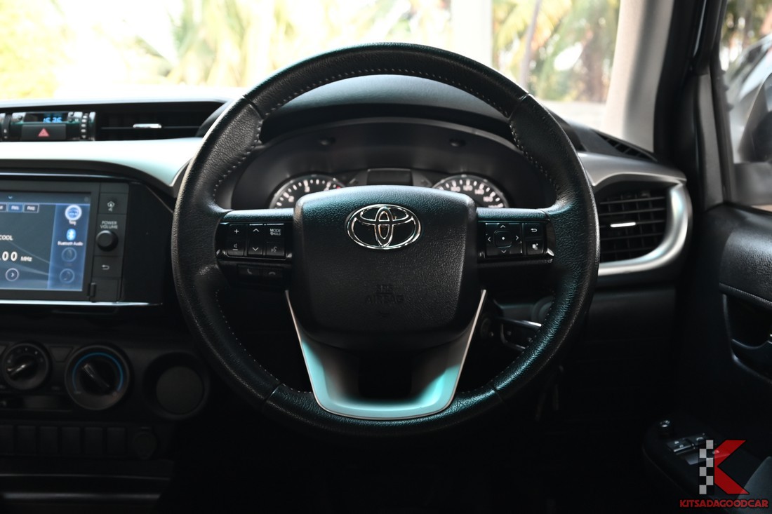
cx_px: 386
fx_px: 879
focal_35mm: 41
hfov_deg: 47.4
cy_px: 257
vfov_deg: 32.6
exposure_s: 1/30
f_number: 5.6
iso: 560
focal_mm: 27.5
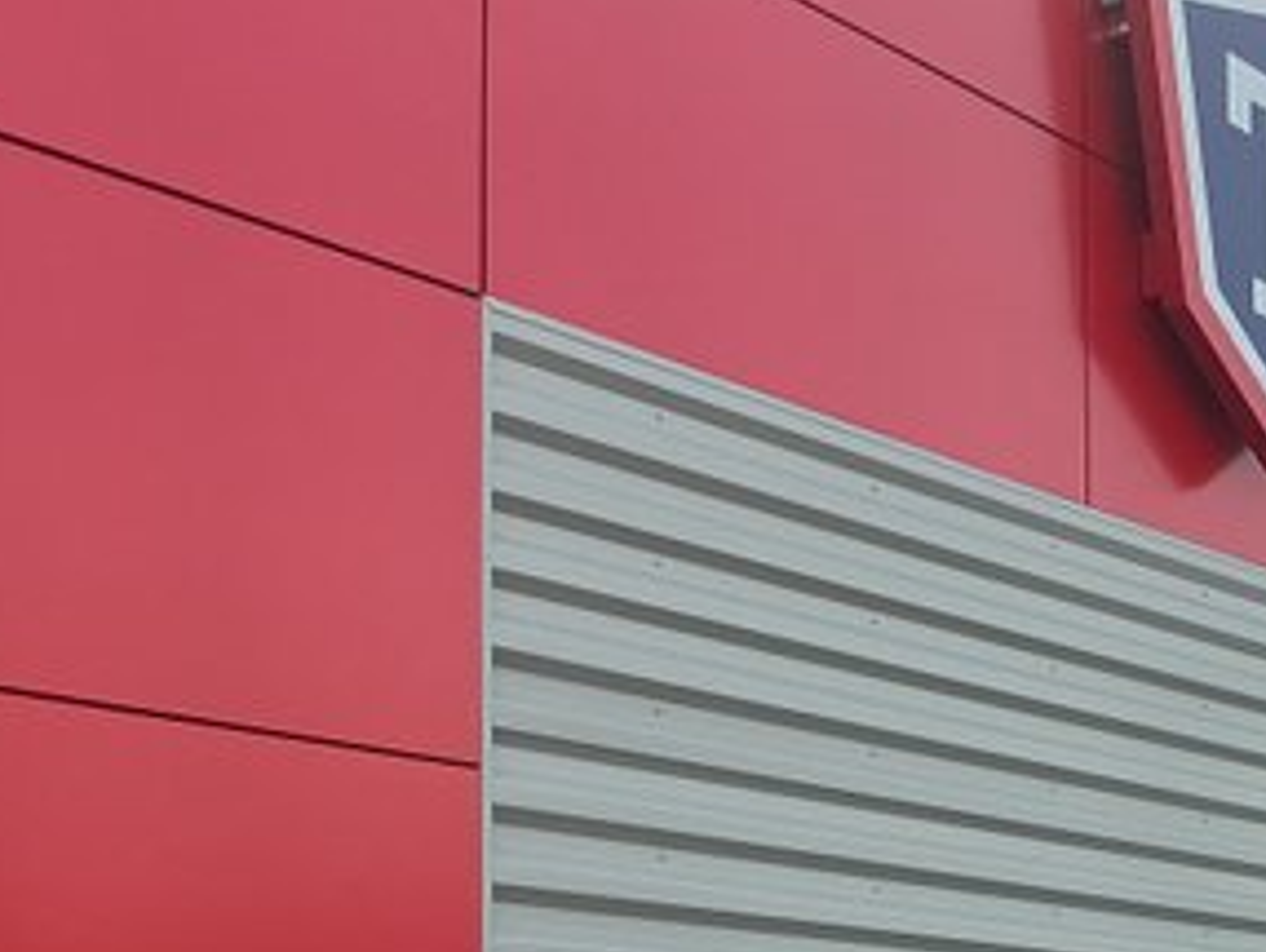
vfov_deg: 19.4
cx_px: 1279
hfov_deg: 25.3
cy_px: 1041
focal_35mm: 73
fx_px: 2672
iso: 25
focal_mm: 3
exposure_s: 1/613
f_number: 1.8
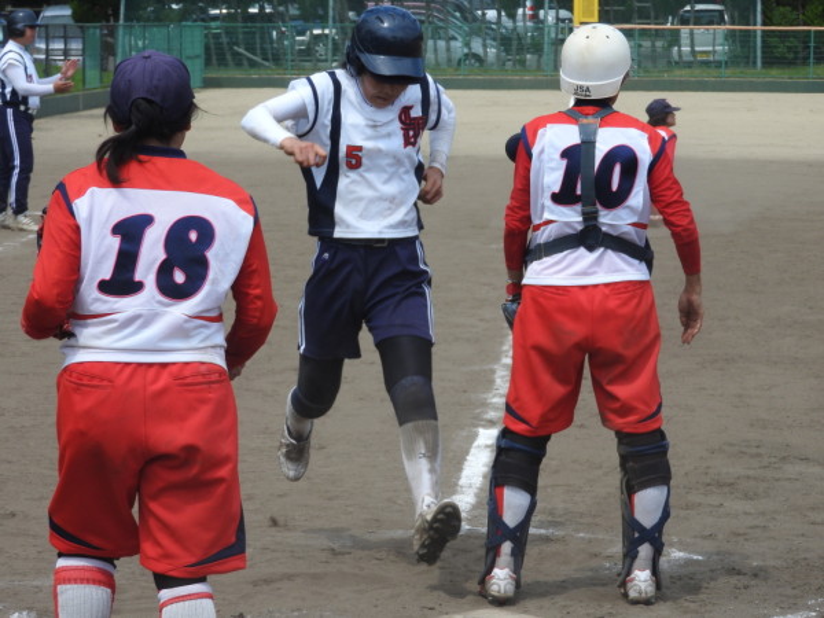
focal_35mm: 135
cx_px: 412
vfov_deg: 11.0
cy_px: 309
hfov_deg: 14.6
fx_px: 3214
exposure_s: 1/400
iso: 100
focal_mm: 24.2
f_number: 5
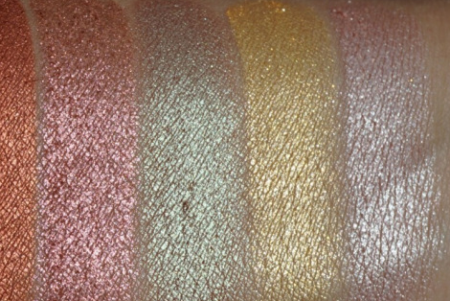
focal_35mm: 98
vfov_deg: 14.0
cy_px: 179
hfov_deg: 20.5
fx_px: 1226
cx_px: 77
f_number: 13
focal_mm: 30
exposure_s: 1/100
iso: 100
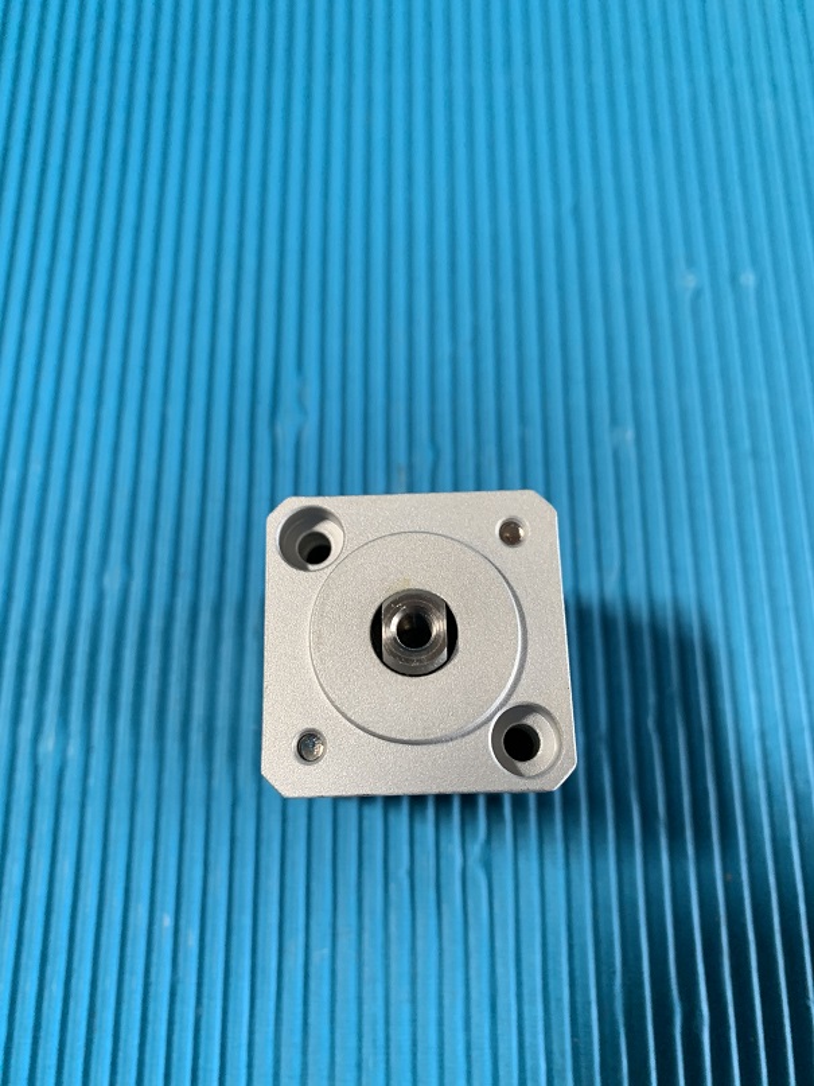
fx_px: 815
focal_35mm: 26
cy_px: 543
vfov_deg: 67.3
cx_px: 407
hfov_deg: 53.1
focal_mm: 4.25
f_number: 1.8
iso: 160
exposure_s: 1/60
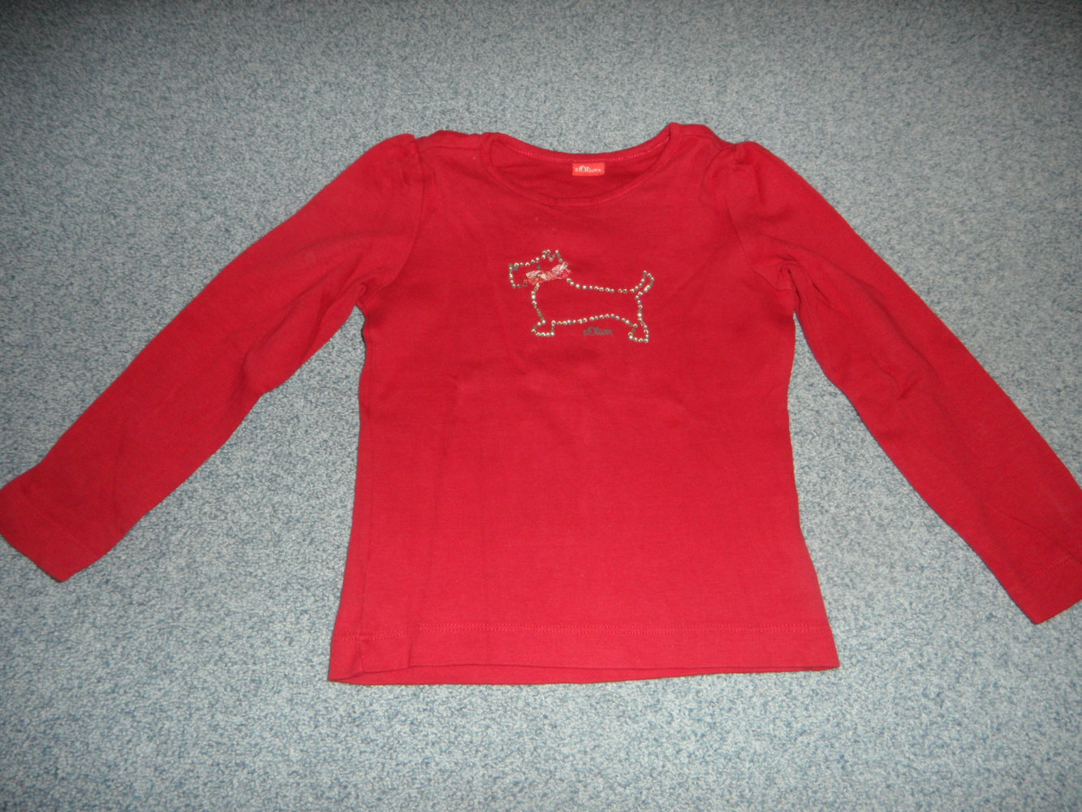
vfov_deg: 56.8
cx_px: 541
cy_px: 406
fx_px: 750
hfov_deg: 71.6
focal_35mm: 24
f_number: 8.2
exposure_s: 1/10
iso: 100
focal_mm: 4.1
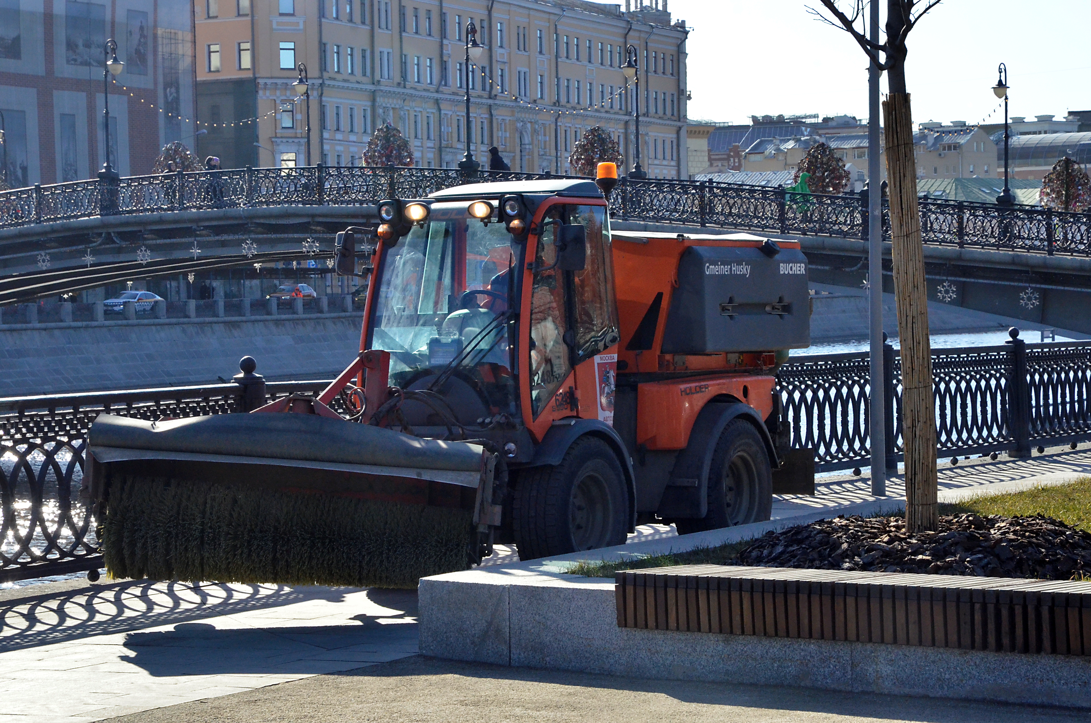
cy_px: 362
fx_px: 2949
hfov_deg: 21.0
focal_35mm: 98
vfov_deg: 14.0
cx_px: 546
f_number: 16
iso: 1600
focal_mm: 65
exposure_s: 1/1000
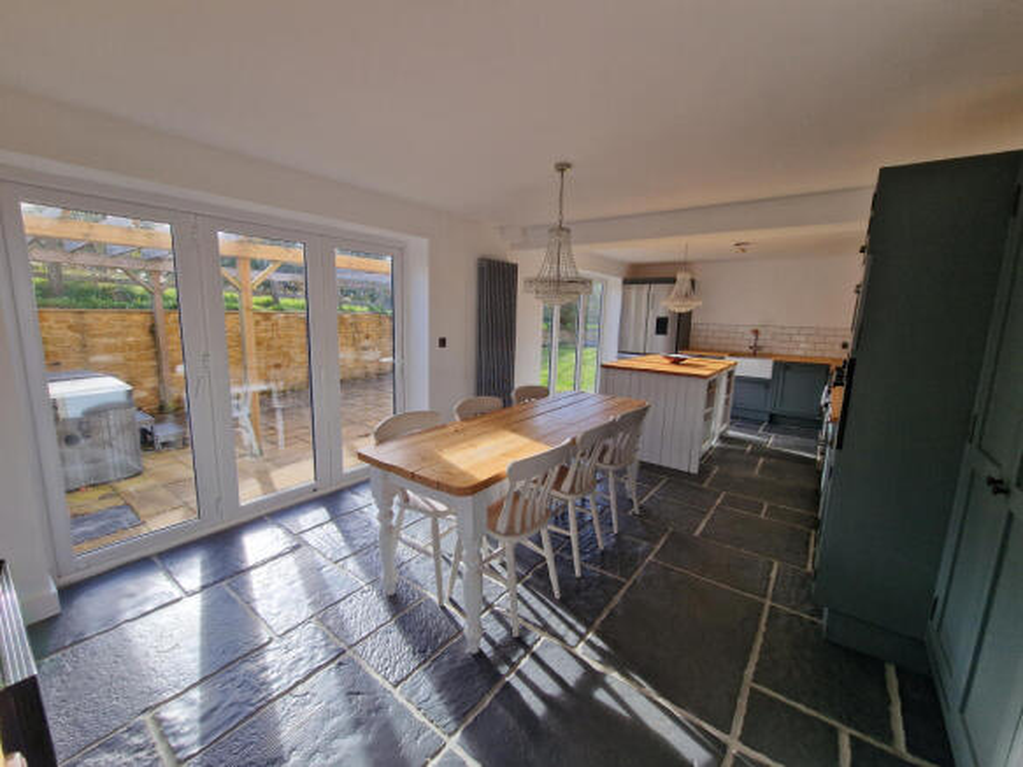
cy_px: 384
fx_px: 384
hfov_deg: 106.2
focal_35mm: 13
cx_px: 512
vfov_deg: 89.9
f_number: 2.2
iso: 50
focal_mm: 2.2
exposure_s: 1/309
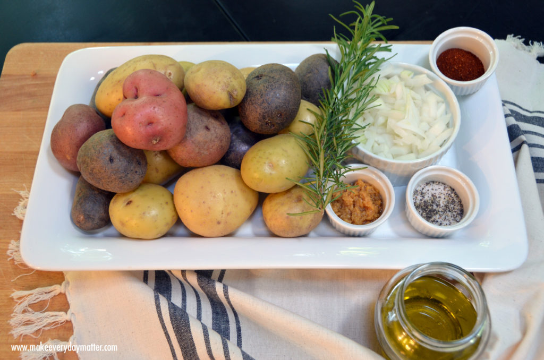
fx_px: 656
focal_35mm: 44
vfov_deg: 30.7
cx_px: 272
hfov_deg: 45.0
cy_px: 180
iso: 720
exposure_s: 1/30
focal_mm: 29
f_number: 5.6
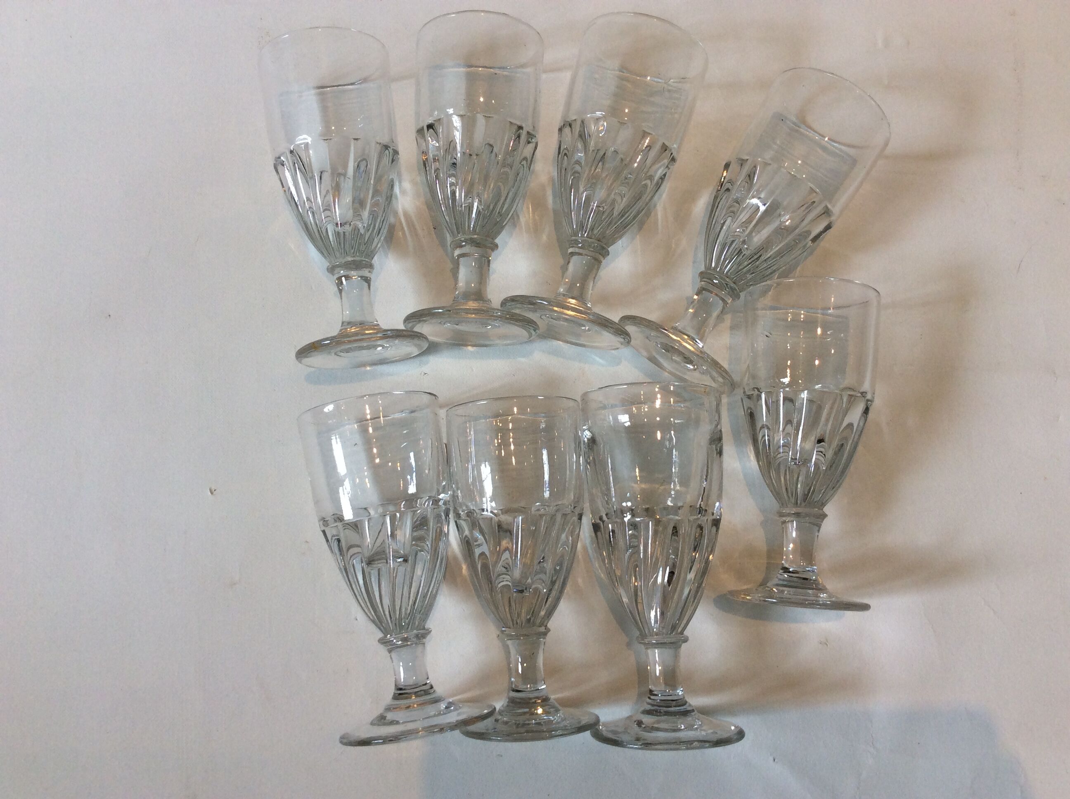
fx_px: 988
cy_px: 400
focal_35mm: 32
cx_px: 535
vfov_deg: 44.1
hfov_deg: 56.9
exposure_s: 1/50
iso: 50
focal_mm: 3.3
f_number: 2.4
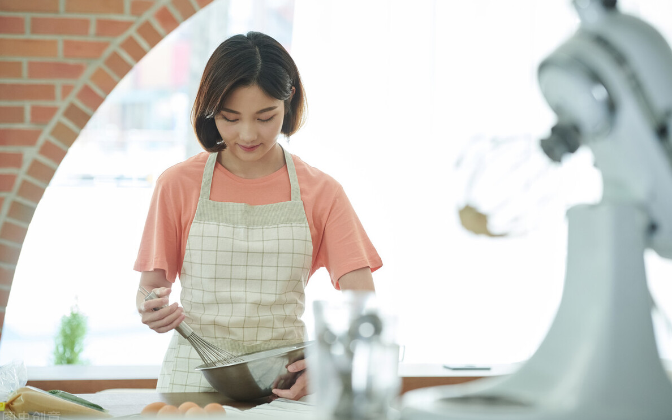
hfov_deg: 19.8
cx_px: 339
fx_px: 1923
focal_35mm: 105
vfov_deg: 12.5
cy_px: 204
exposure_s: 1/200
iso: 1250
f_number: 4
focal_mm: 102
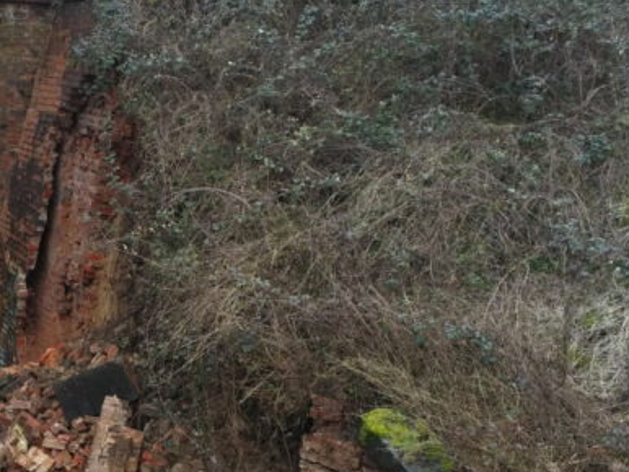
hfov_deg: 30.3
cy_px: 400
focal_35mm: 61
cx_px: 65
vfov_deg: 23.6
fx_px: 1109
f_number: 2.4
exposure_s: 1/240
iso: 167
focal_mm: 4
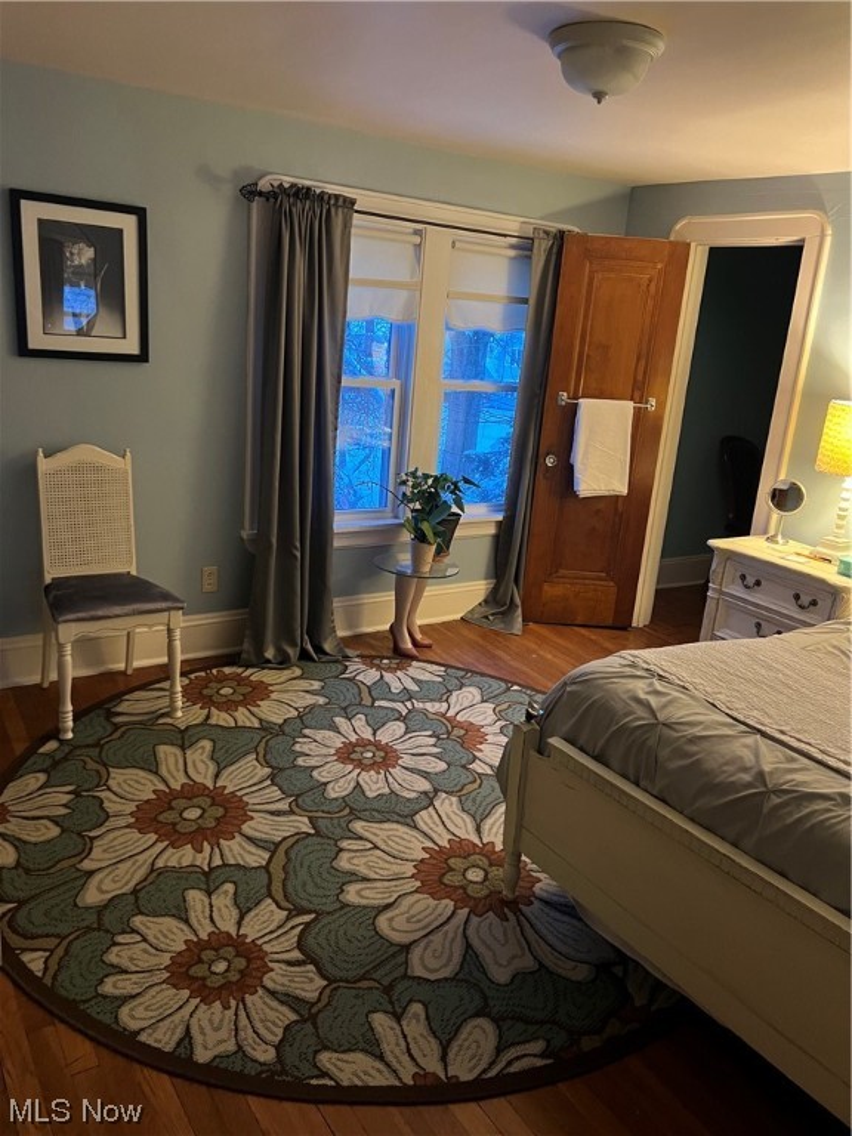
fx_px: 853
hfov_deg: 53.1
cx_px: 426
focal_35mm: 26
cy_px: 568
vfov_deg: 67.3
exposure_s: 1/40
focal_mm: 5.7
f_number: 1.5
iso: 500
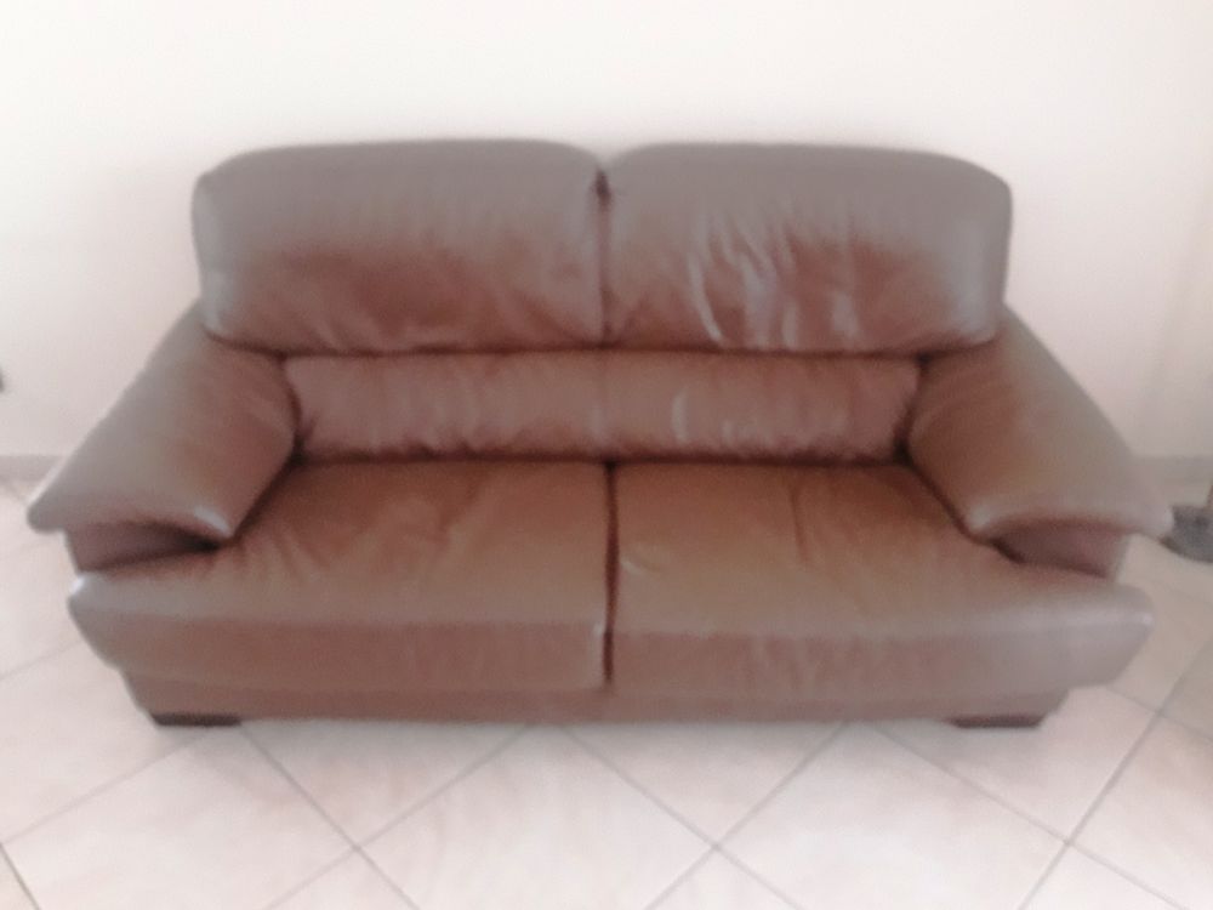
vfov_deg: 49.7
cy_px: 455
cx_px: 606
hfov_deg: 63.4
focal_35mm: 28
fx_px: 981
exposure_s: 1/17
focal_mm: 3.7
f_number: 1.9
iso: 400
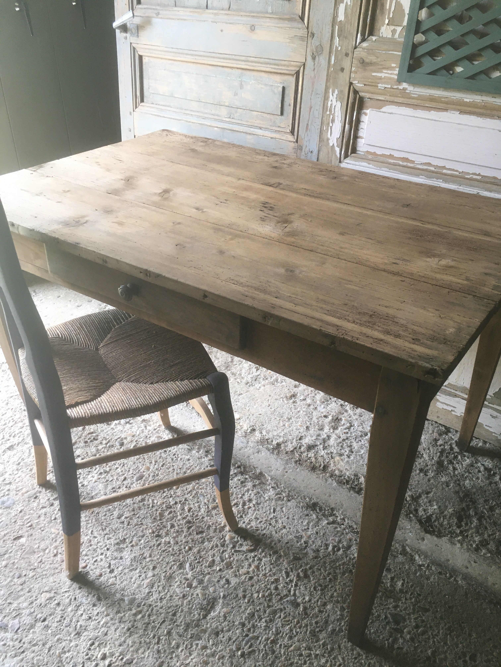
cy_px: 334
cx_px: 250
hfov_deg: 48.2
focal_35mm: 29
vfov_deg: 61.7
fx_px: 560
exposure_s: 1/33
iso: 50
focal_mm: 4.15
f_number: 2.2
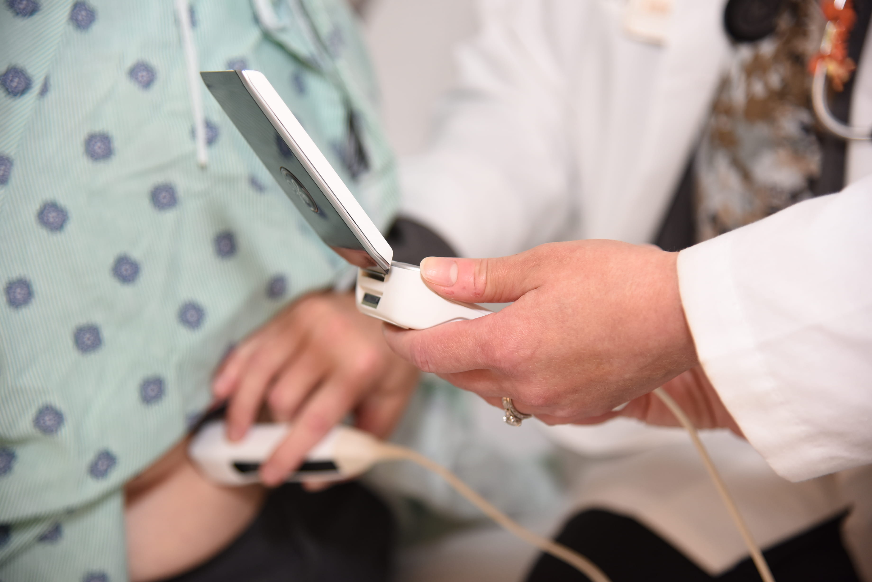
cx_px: 436
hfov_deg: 24.8
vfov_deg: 16.7
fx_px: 1987
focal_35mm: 82
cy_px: 291
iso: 800
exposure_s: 1/125
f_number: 4
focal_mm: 82
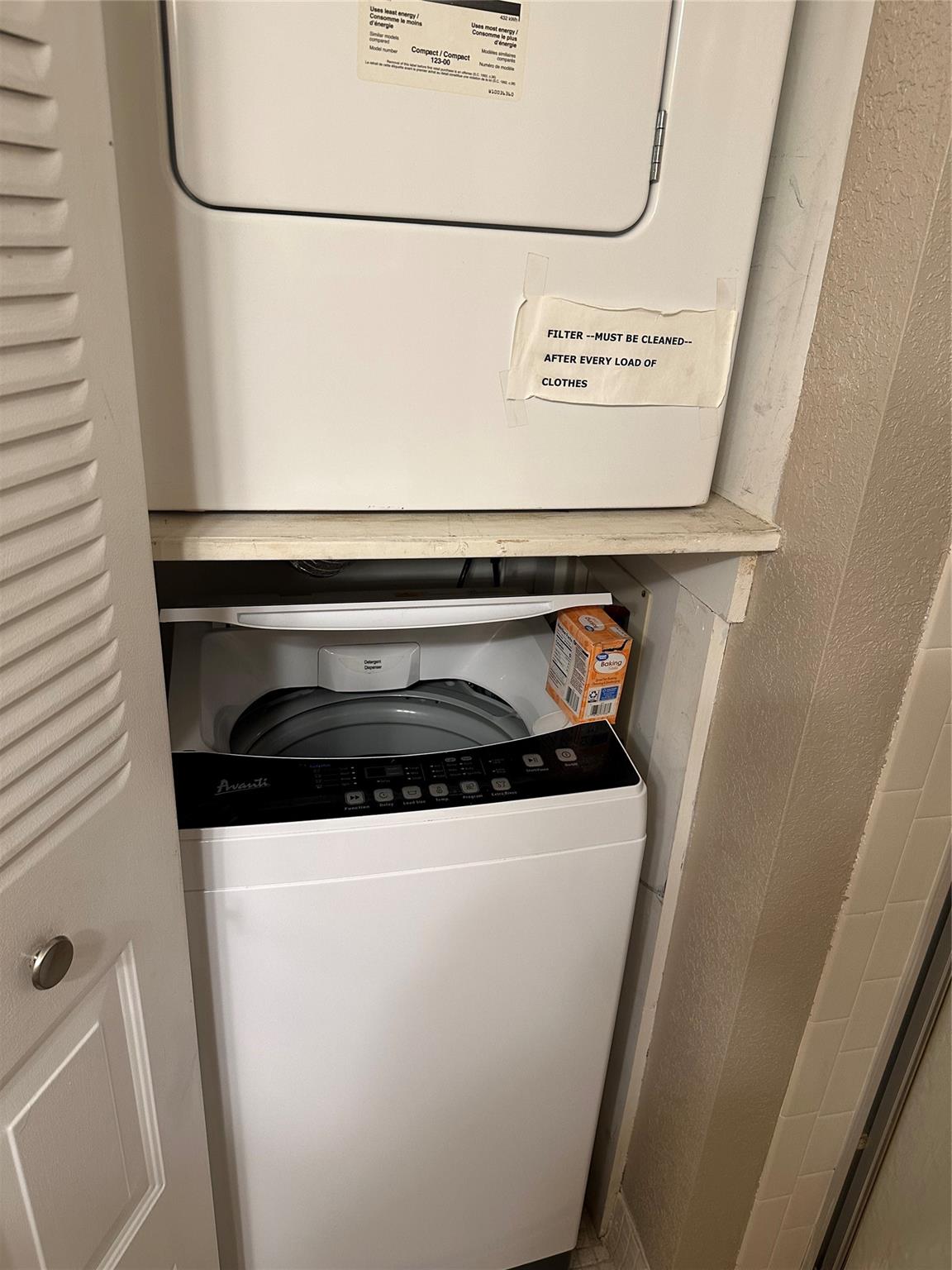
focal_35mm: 24
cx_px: 476
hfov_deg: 56.8
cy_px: 635
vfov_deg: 71.6
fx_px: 880
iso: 200
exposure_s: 1/60
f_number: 1.78
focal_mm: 6.86
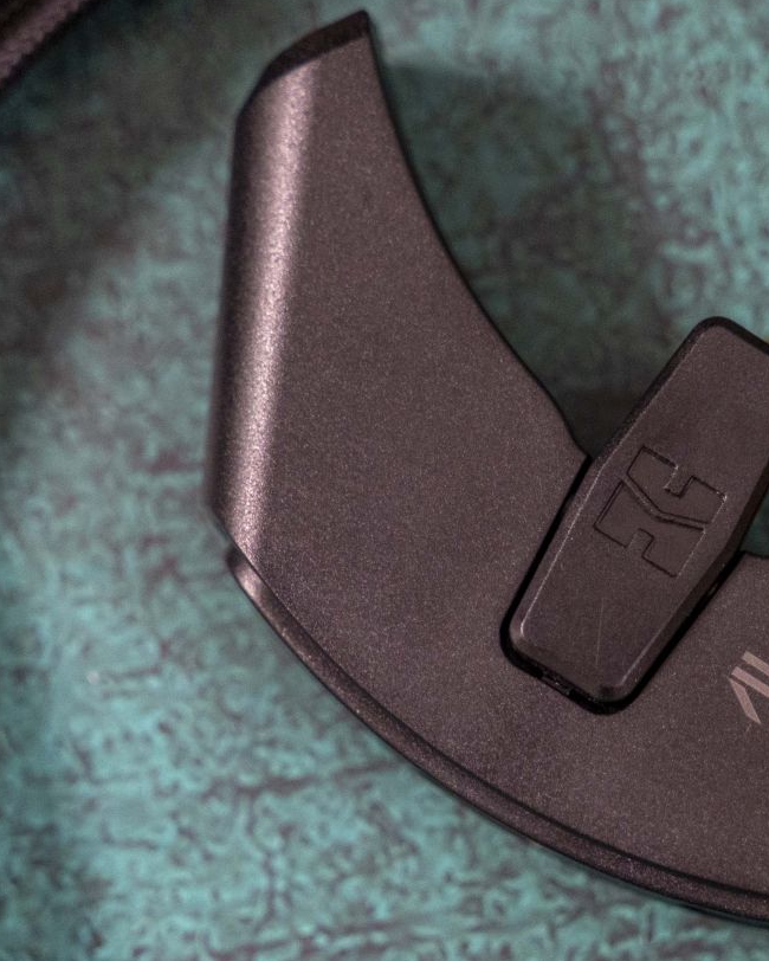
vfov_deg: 11.2
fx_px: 4891
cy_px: 599
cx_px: 665
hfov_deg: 9.0
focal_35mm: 172
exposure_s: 1/50
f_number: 2.8
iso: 1600
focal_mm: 53
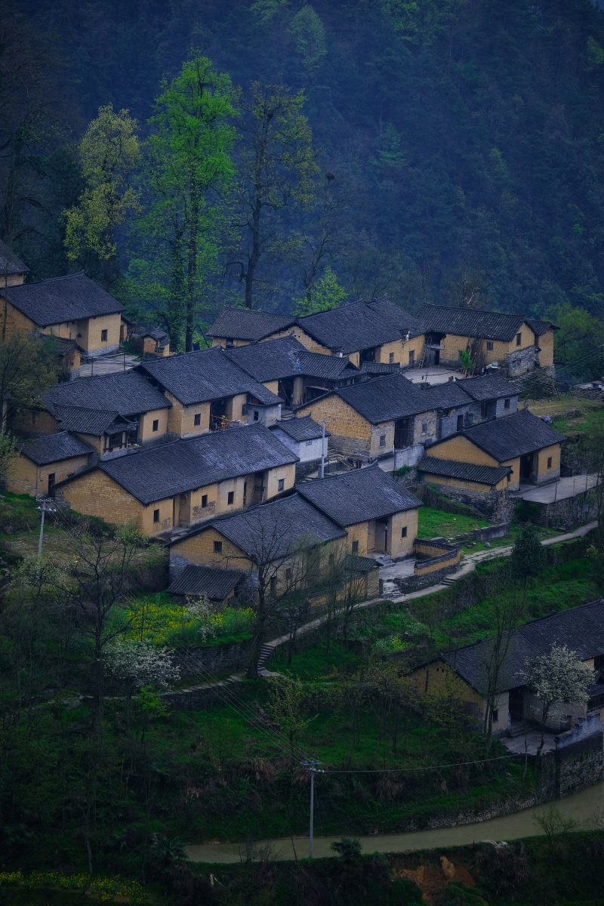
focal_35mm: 210
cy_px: 453
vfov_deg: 9.8
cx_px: 302
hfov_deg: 6.5
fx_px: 5285
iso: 80
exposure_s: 1/100
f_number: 5.6
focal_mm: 140
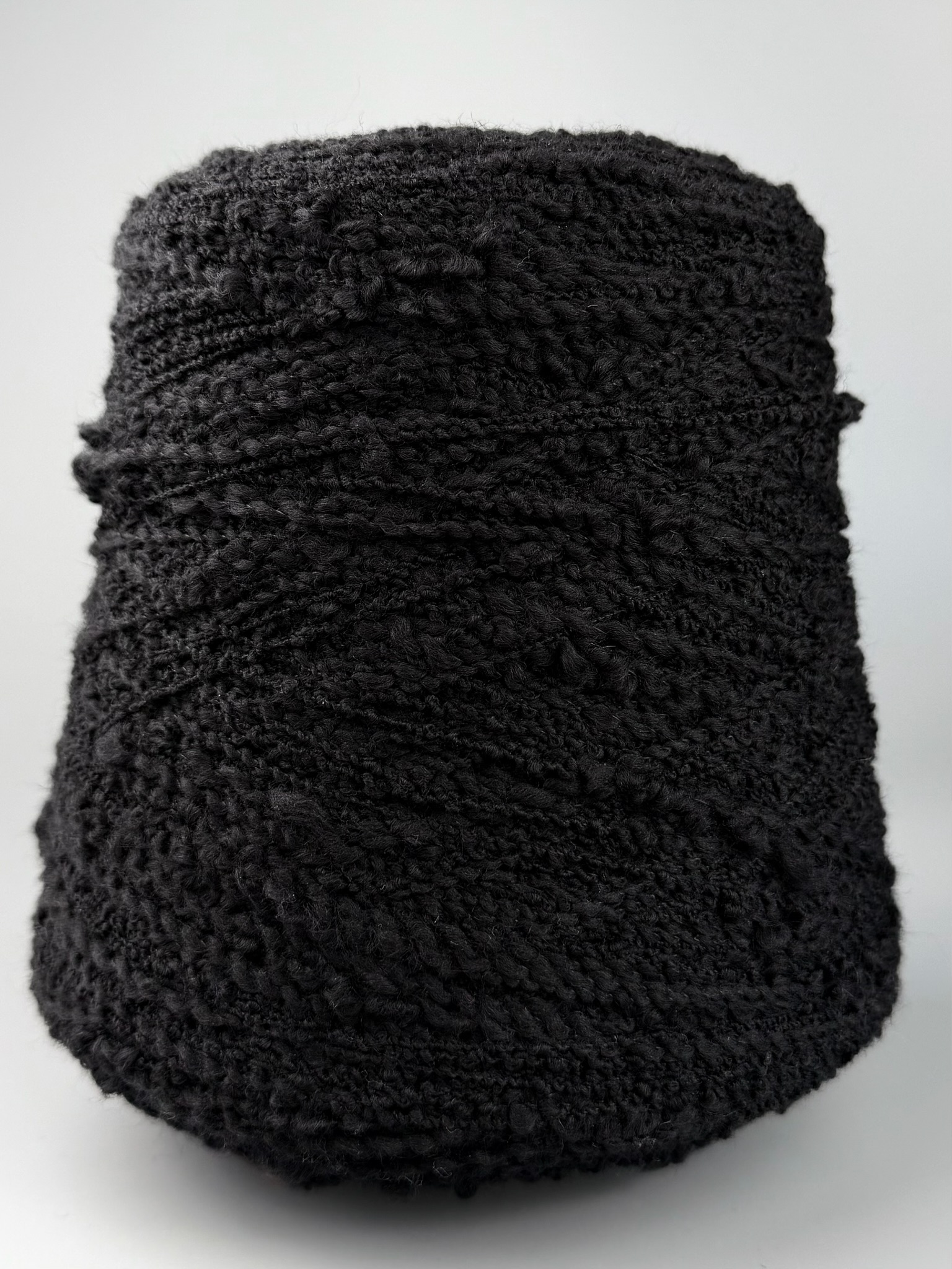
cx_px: 476
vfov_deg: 71.6
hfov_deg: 56.8
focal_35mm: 24
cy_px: 634
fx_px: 880
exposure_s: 1/363
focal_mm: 6.76
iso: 80
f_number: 1.78
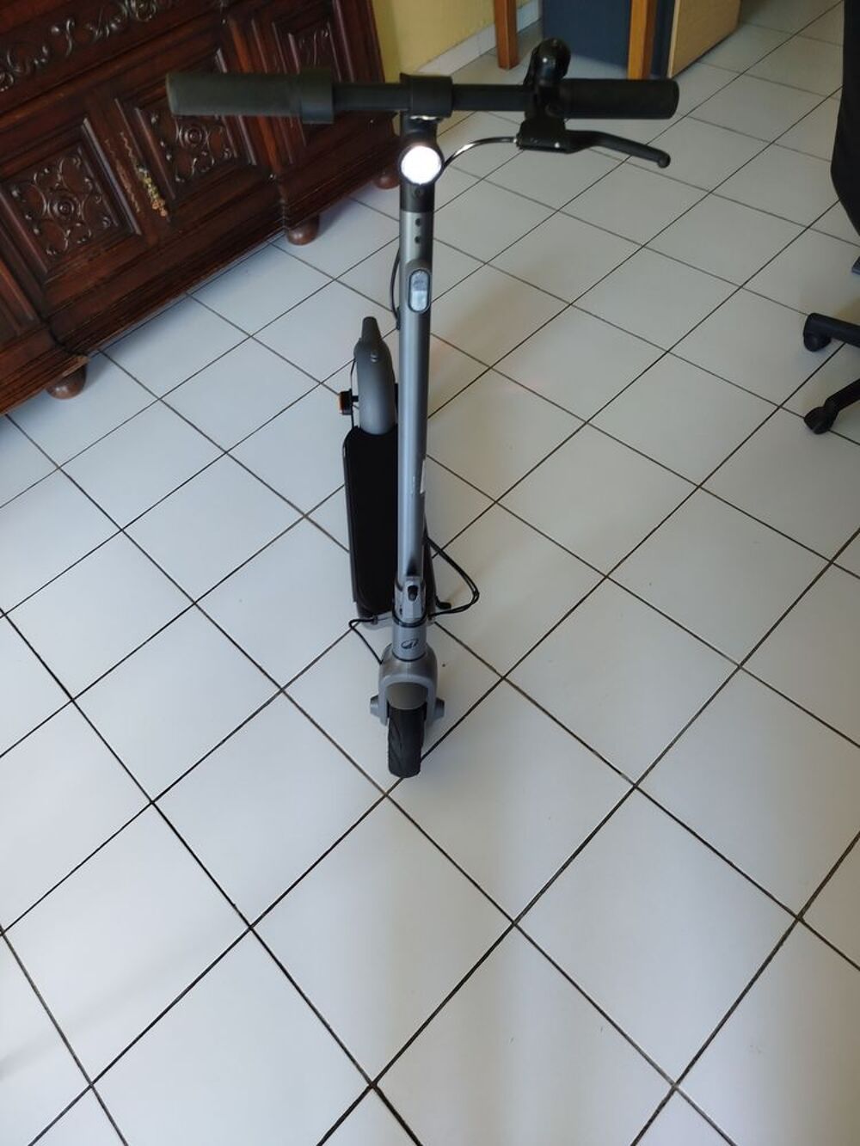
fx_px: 795
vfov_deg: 71.6
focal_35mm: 24
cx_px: 430
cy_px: 573
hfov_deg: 56.8
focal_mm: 5.31
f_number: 1.7
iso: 200
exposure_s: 1/33
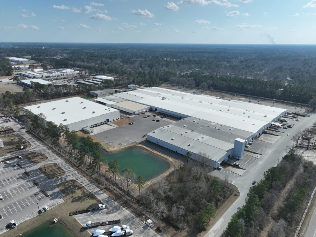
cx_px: 158
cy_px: 118
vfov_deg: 56.8
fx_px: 219
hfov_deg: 71.6
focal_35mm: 24
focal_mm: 12.29
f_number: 4.5
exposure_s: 1/2000
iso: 100
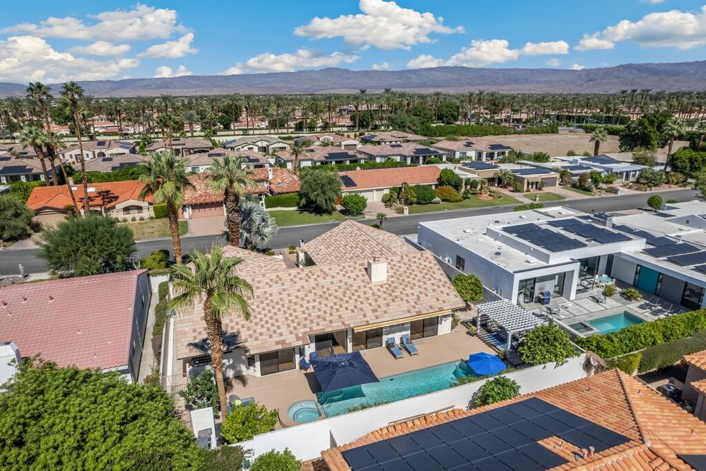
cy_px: 236
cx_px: 353
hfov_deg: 78.6
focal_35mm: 22
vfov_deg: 57.2
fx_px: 431
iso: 150
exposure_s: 1/4000
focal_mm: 8.38
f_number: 2.8
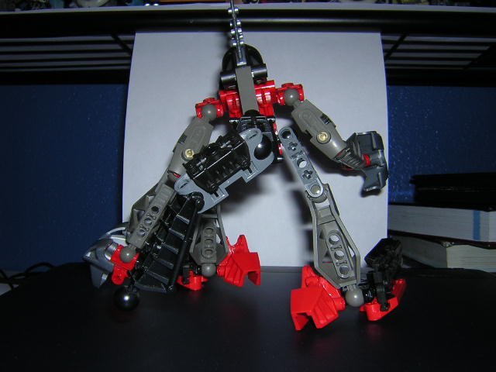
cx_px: 248
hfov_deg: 51.4
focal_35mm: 36
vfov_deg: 39.7
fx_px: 516
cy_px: 186
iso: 100
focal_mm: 4.7
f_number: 5.2
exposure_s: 1/60.1
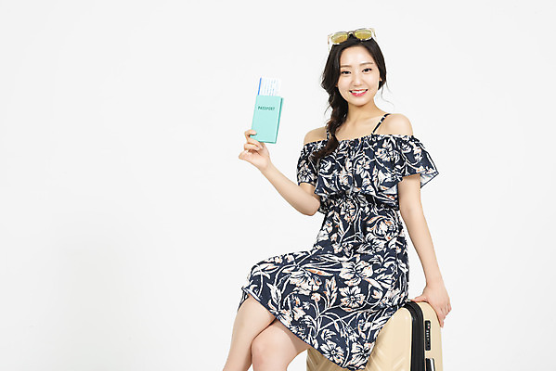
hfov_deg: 16.4
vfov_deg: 11.0
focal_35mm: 125
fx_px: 1931
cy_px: 186
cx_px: 278
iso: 100
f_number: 14
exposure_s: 1/125
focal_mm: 125
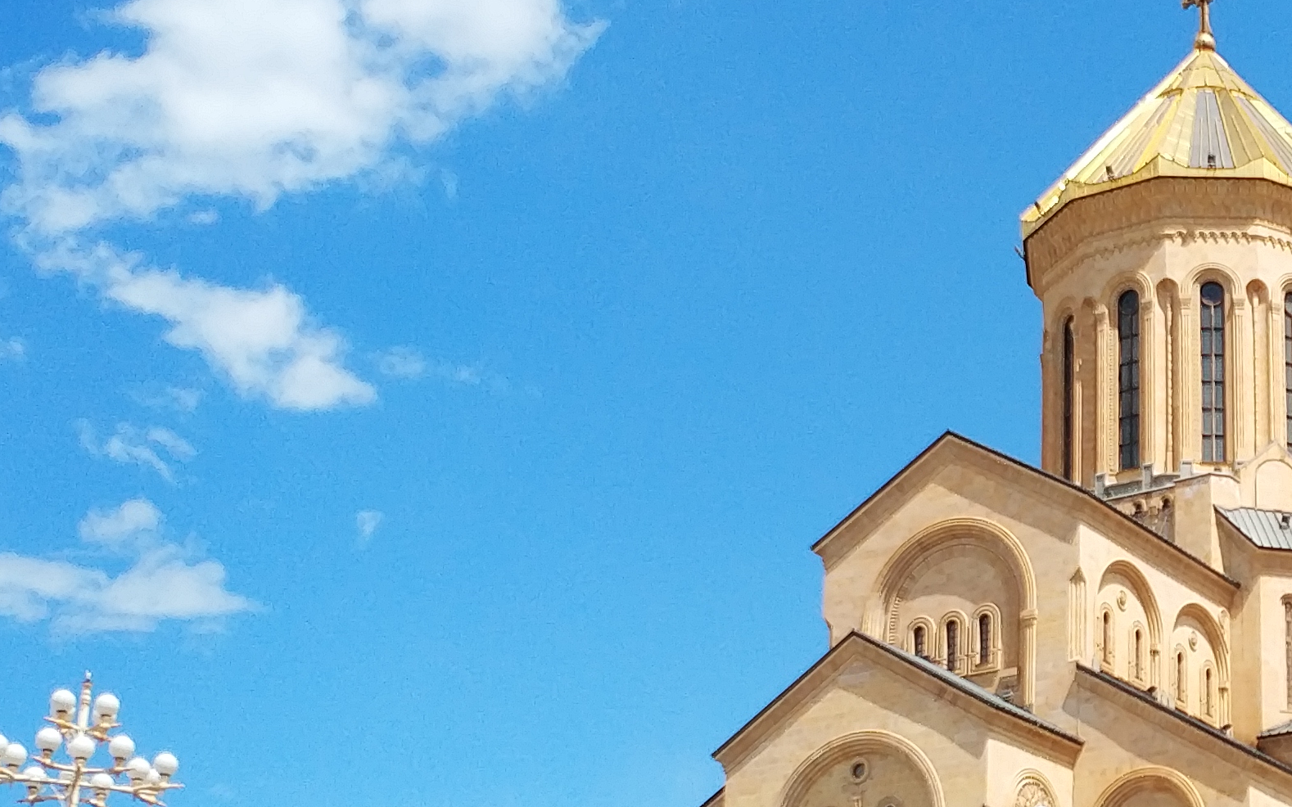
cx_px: 1265
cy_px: 654
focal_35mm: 86
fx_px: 3028
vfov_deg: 15.1
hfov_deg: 23.2
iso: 101
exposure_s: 1/1418
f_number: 2
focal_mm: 4.5
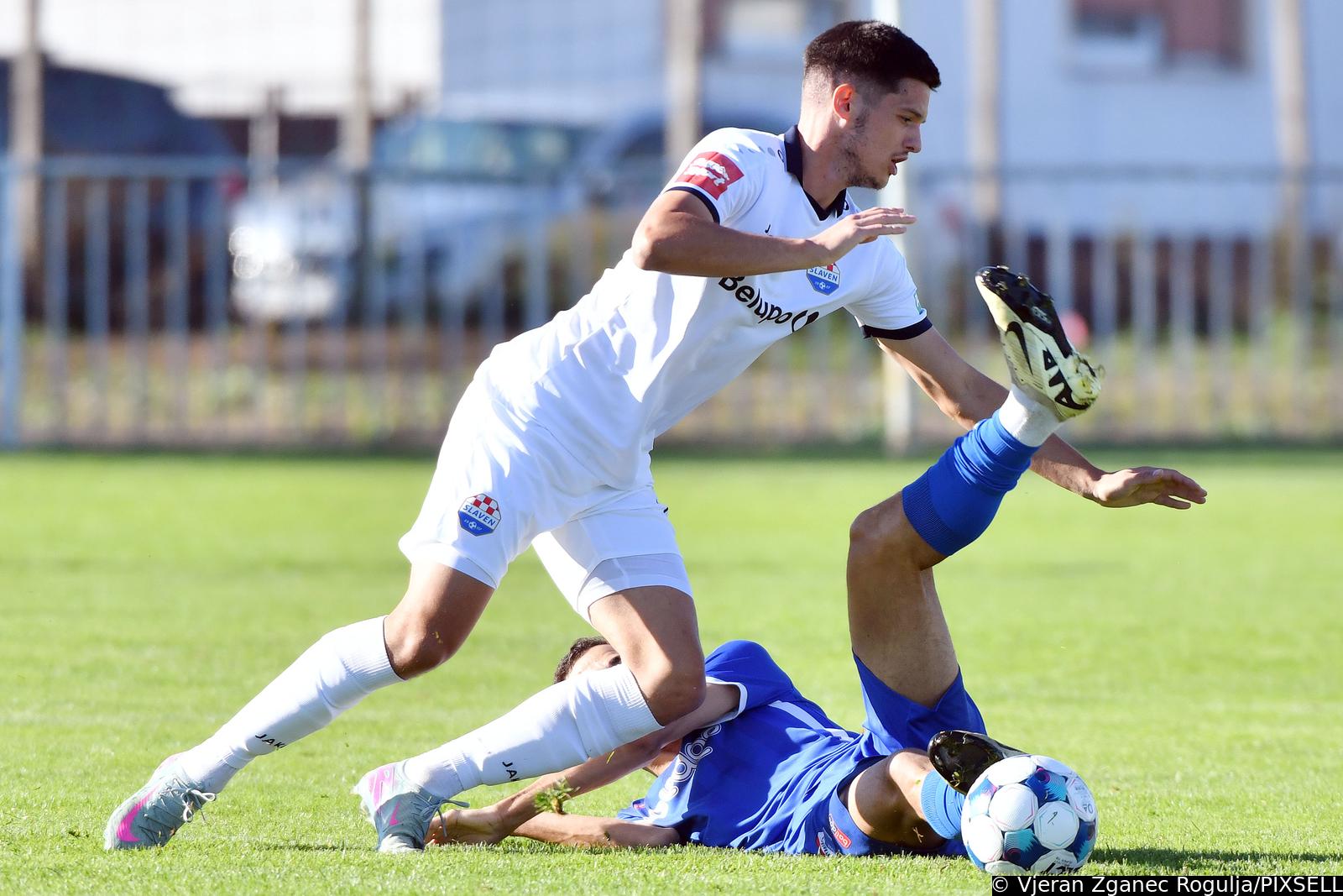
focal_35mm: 380
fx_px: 14176
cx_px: 672
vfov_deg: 3.6
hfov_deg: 5.4
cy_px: 448
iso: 400
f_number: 5
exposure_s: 1/1250
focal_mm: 380
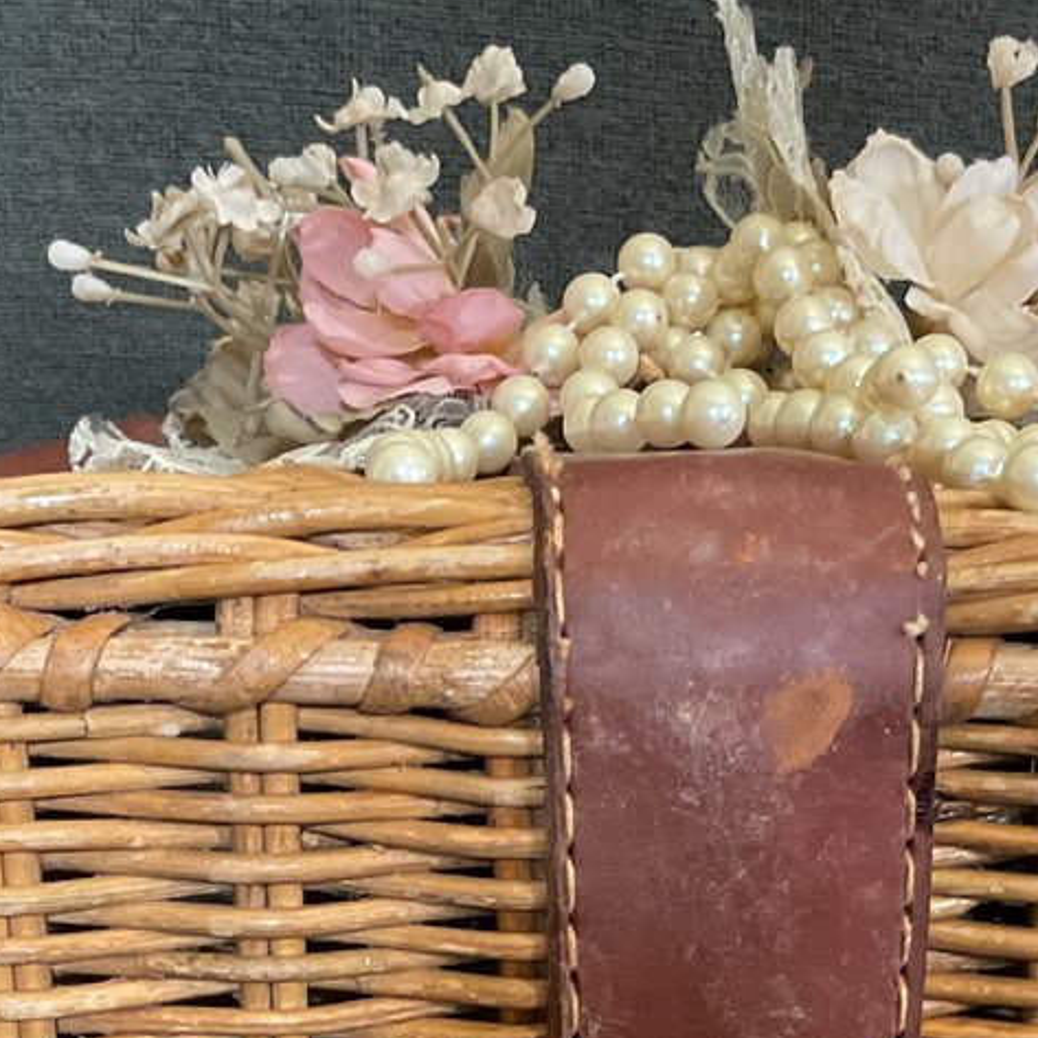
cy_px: 1122
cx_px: 664
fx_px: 2782
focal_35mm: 82
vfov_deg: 20.2
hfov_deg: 21.1
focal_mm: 3
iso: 320
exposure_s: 1/40
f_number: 1.8
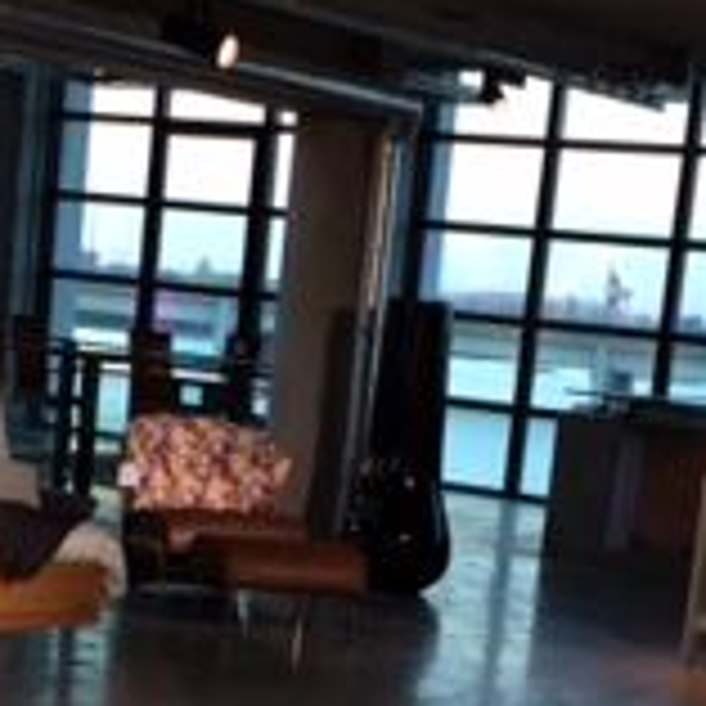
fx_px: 2492
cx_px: 310
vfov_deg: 15.7
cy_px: 782
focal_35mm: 108
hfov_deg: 16.1
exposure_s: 1/33
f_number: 2.2
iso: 50
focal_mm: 4.12
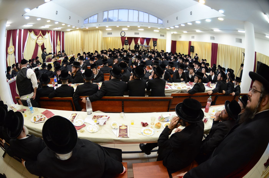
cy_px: 89
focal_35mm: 16
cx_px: 134
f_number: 3.5
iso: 1600
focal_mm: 10.5
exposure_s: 1/100
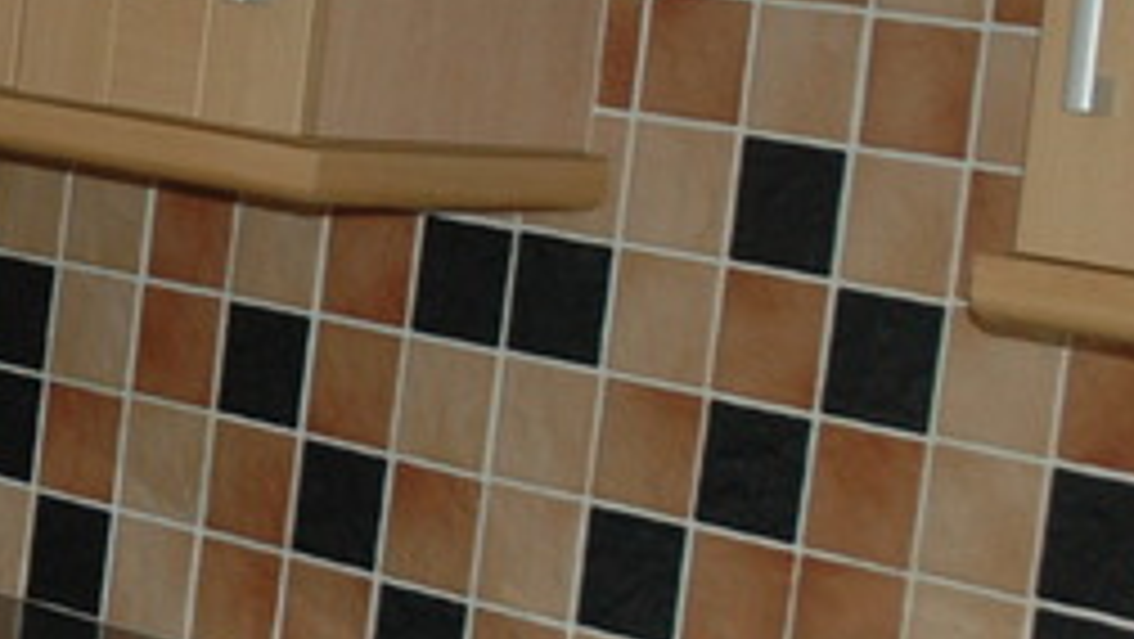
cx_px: -414
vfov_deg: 7.9
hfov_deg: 13.4
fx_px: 4603
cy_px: 173
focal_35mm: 153
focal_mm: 24
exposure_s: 1/60
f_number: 3.8
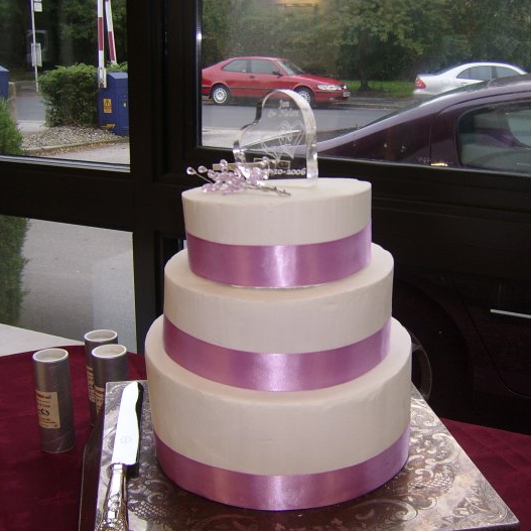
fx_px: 816
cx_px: 294
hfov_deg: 36.0
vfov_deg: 36.1
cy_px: 267
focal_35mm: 47
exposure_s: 1/30
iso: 50
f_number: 2.8
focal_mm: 5.95
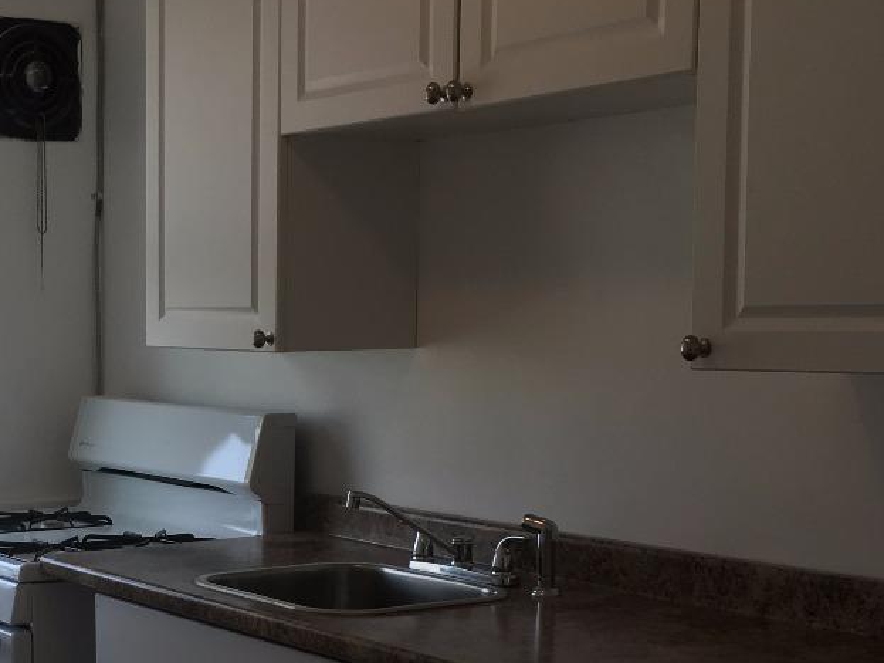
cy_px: 500
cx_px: 91
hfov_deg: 27.9
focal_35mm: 67
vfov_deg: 21.7
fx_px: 1711
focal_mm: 4.15
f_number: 2.2
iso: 40
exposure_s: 1/120
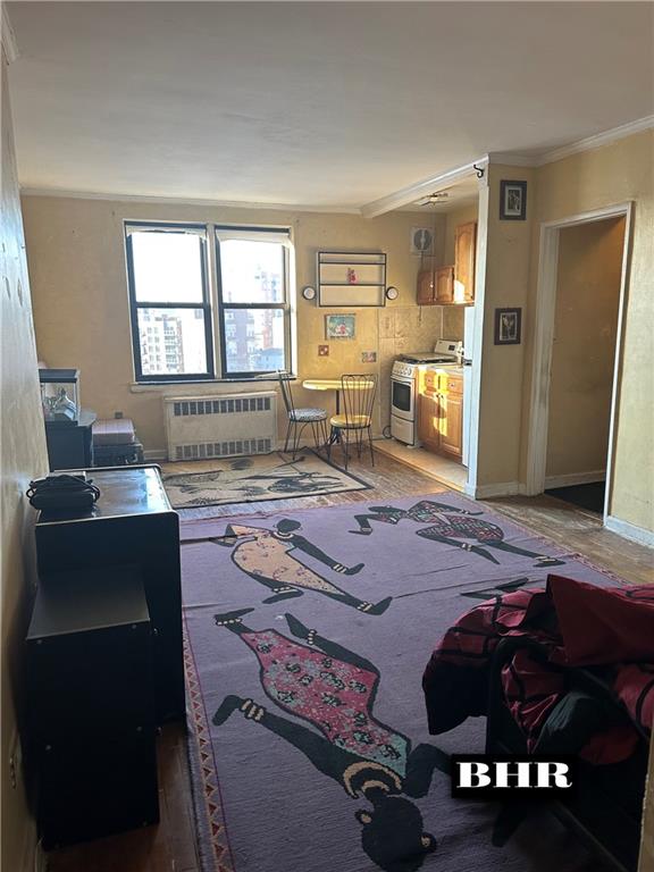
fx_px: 605
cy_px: 436
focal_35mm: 24
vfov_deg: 71.6
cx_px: 327
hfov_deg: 56.8
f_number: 1.78
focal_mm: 6.86
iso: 200
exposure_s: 1/121
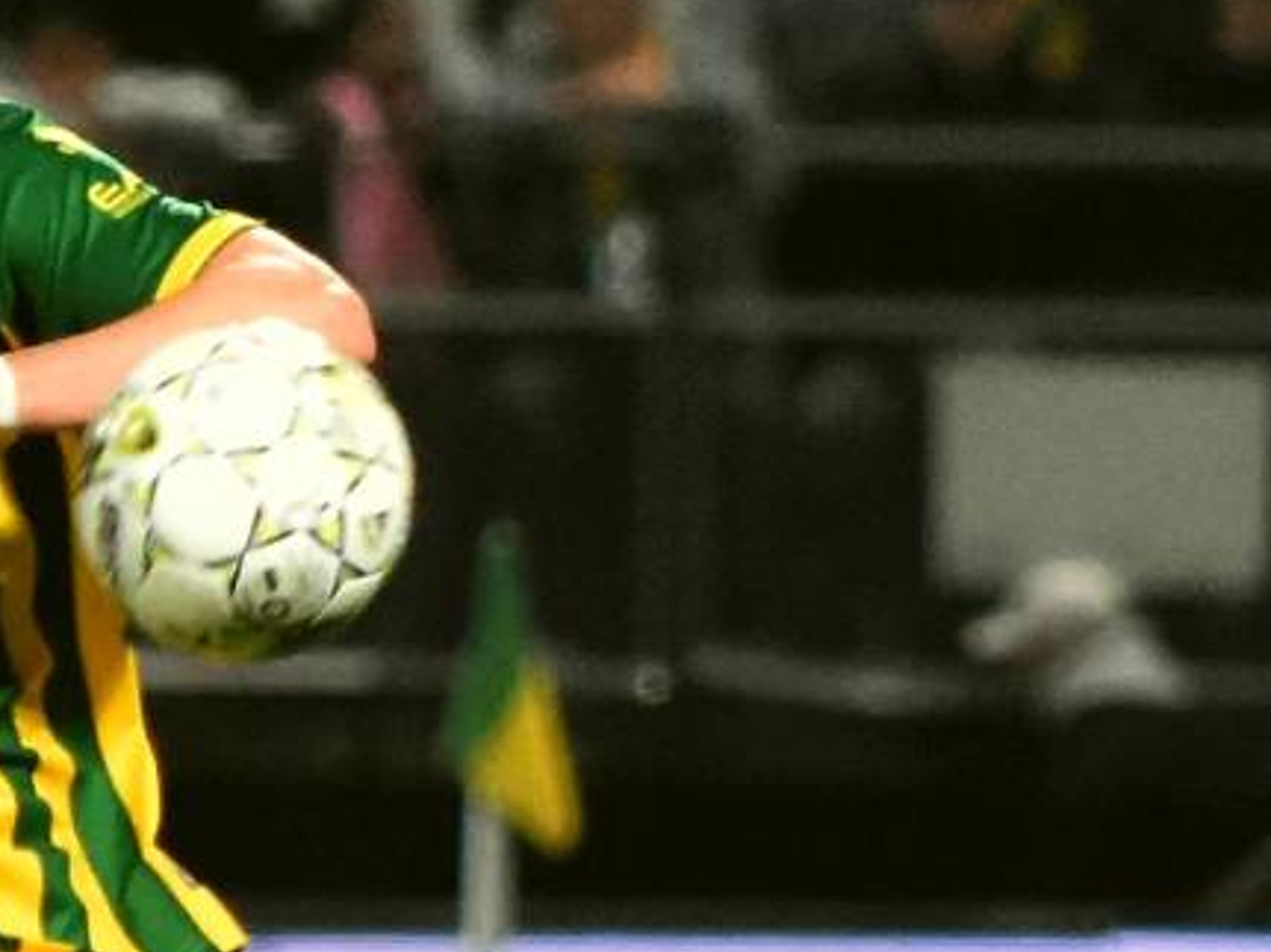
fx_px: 42910
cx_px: 941
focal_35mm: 1169
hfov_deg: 1.7
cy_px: 1558
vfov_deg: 1.3
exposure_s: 1/500
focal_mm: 180
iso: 4000
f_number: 2.8
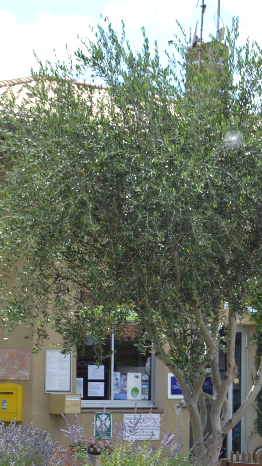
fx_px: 1729
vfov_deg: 15.3
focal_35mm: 140
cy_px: 298
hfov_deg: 8.7
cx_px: 179
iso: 100
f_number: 7.1
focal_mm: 40
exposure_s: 1/200
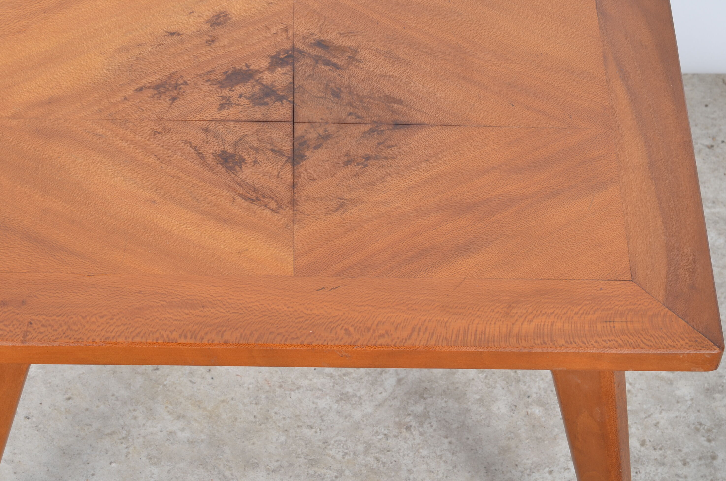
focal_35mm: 94
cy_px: 191
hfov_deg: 21.7
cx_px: 293
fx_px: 1892
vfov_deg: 14.5
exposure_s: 1/125
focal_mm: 50
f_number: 11
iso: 100
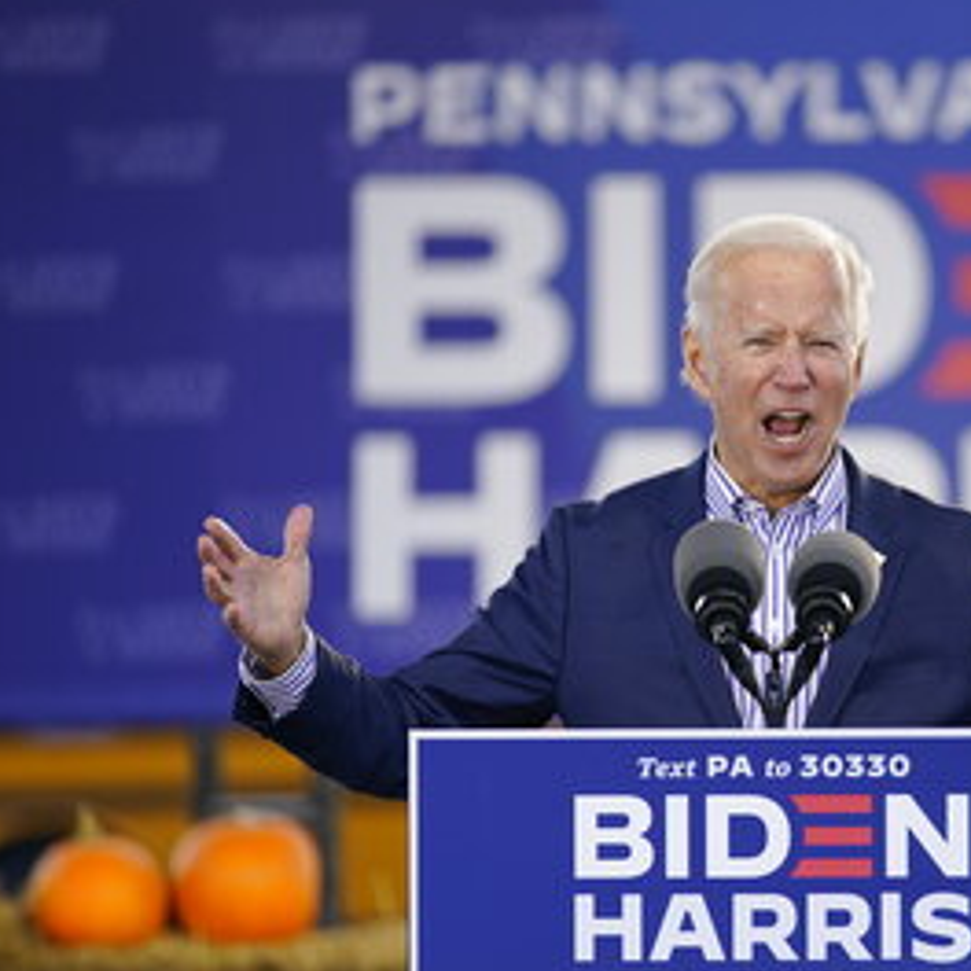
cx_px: 787
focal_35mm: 300
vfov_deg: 5.8
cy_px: 517
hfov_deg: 5.8
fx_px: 9521
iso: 160
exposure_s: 1/640
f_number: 2.8
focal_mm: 182
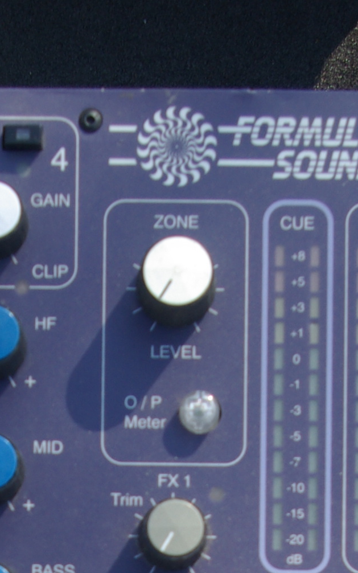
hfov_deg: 7.9
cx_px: -3
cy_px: 734
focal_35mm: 165
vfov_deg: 12.3
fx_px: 2575
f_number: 6.7
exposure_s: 1/125
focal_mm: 28
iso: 100
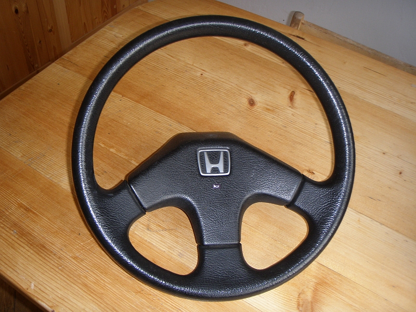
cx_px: 208
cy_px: 156
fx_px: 457
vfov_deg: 37.7
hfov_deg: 49.0
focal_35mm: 38
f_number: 3.5
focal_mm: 6.7
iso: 100
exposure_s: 1/30
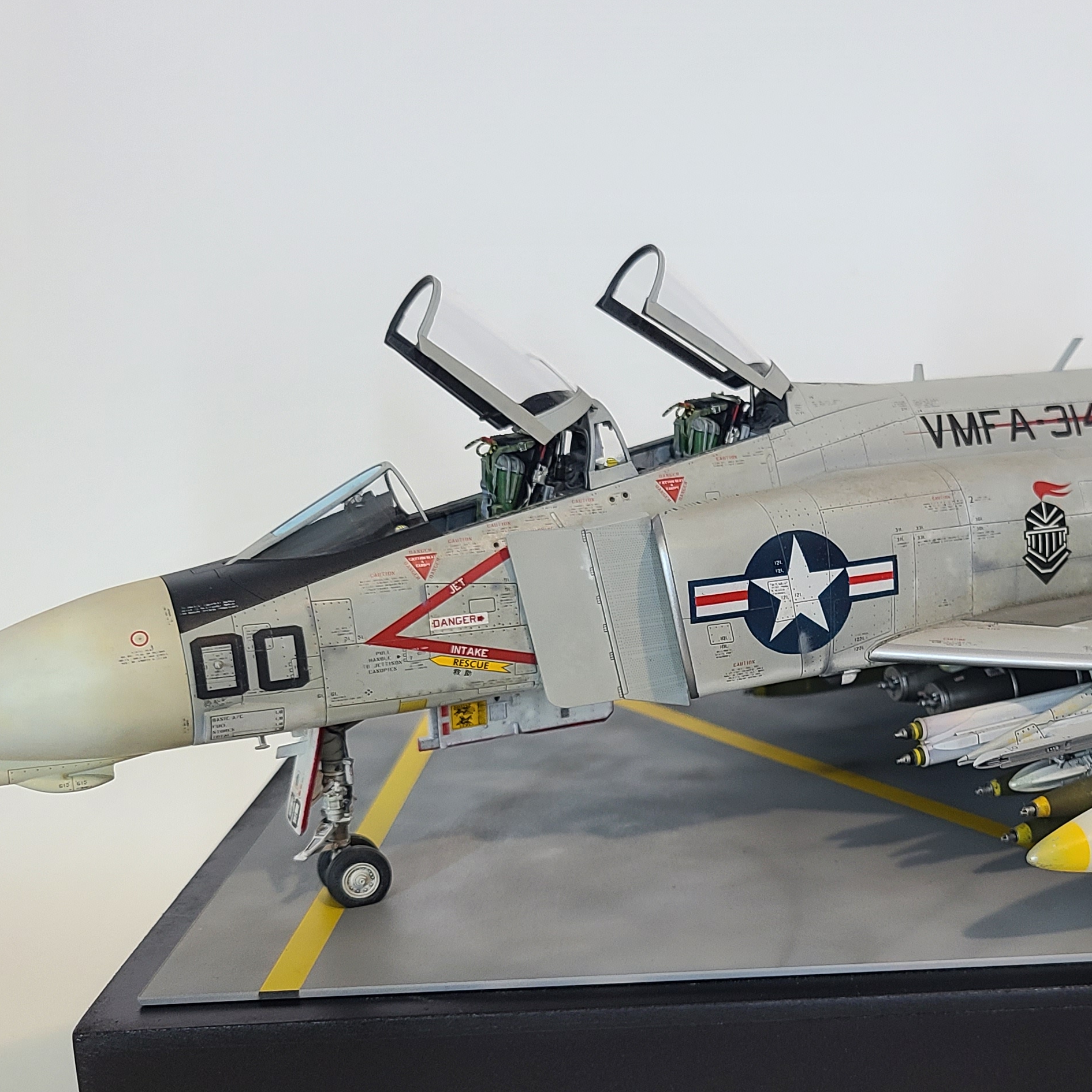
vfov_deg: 34.5
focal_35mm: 49
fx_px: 1749
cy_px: 683
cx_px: 900
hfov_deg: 33.5
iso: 80
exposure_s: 1/50
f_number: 1.8
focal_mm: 5.4
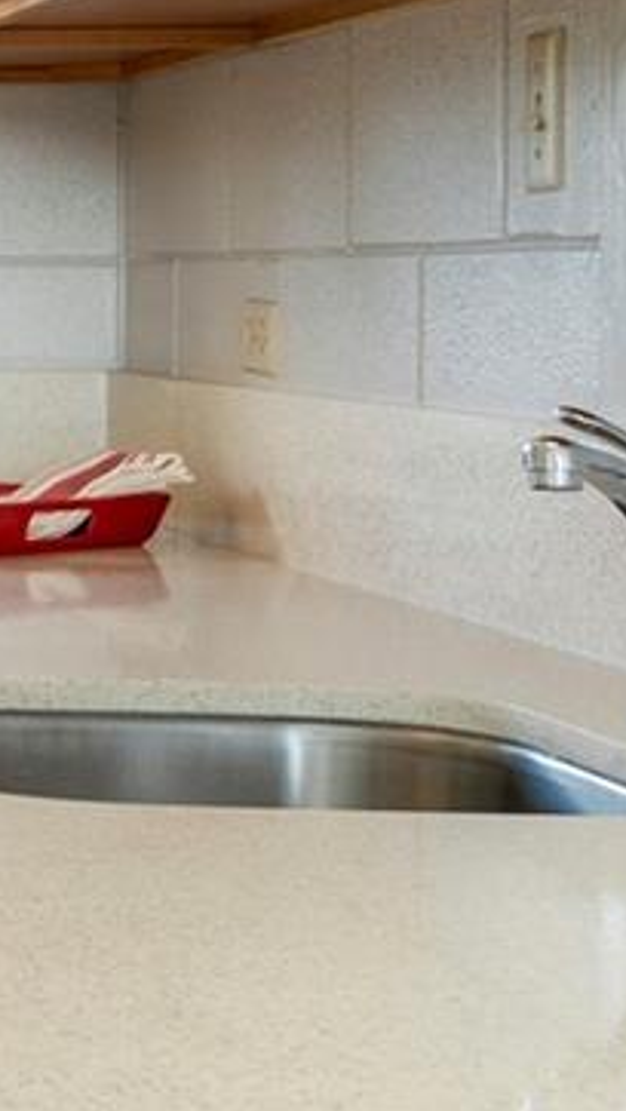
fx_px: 3271
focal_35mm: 111
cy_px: 247
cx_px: -1307
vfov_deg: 19.1
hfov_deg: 8.8
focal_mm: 16
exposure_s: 1/80
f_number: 8
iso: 160
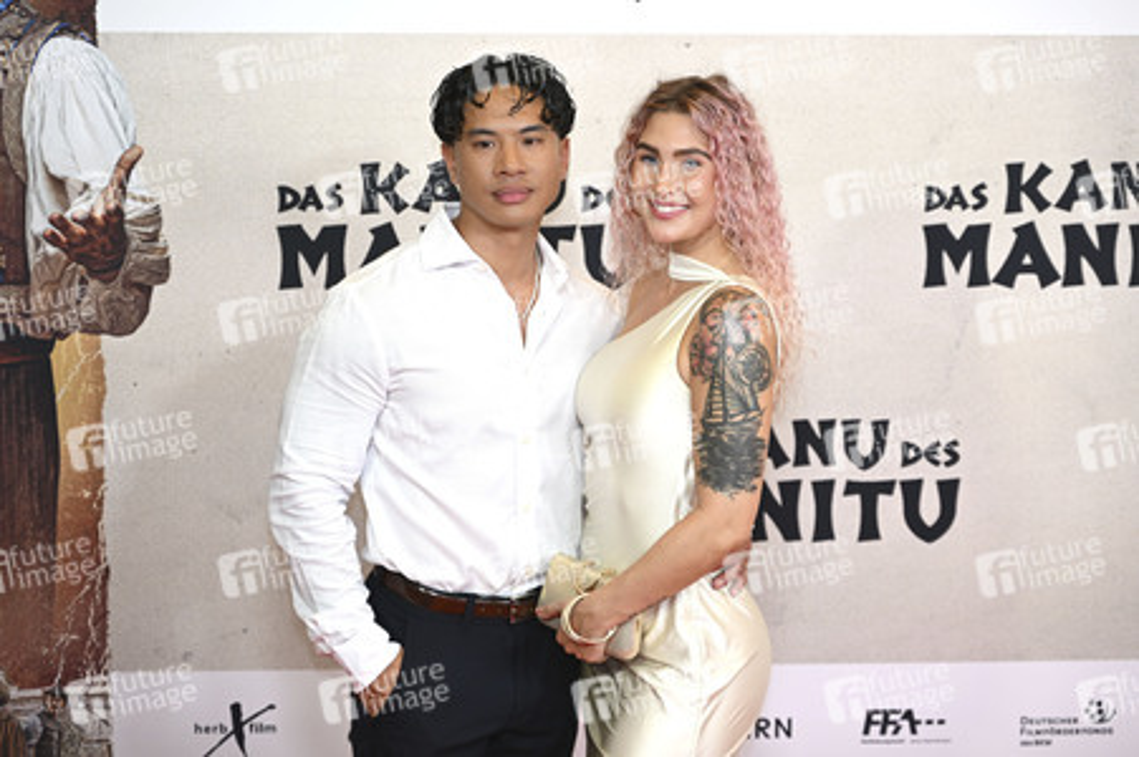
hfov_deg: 27.0
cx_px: 570
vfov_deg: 18.2
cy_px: 378
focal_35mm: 75
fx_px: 2371
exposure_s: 1/160
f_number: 2.8
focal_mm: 75
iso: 250
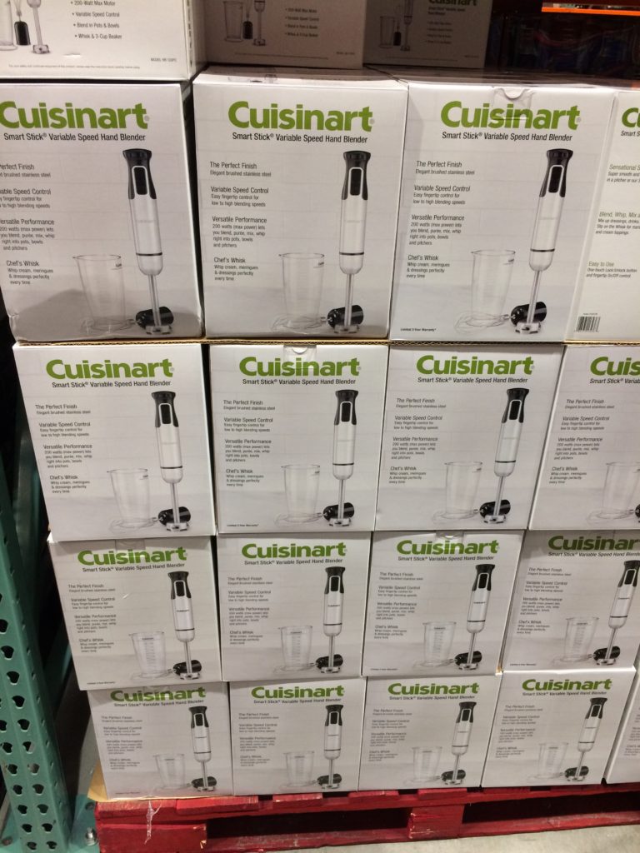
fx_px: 715
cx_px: 320
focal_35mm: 29
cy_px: 426
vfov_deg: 61.7
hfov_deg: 48.2
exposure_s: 1/30
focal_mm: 4.15
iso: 125
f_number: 2.2
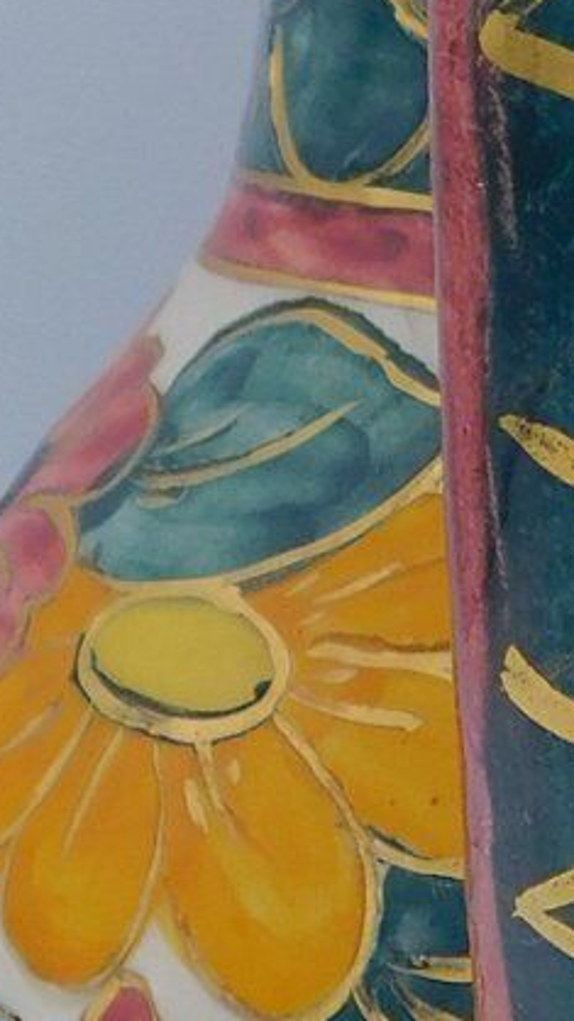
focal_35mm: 128
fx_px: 3465
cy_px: 539
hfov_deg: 9.4
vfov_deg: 16.8
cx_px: 667
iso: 125
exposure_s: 1/200
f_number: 3
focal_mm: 4
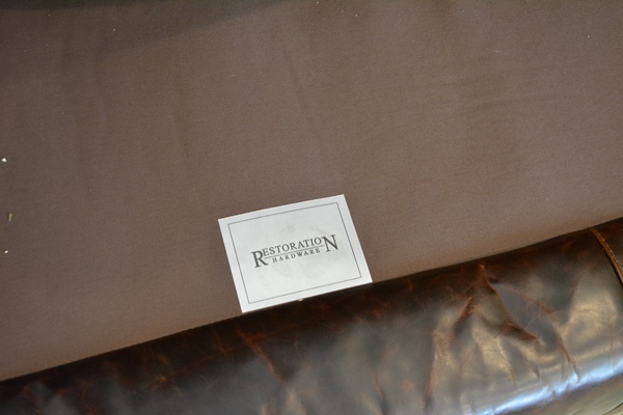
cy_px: 208
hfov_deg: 37.9
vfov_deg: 25.8
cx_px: 312
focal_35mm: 52
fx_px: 908
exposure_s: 1/30
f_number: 5
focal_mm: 35
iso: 2200
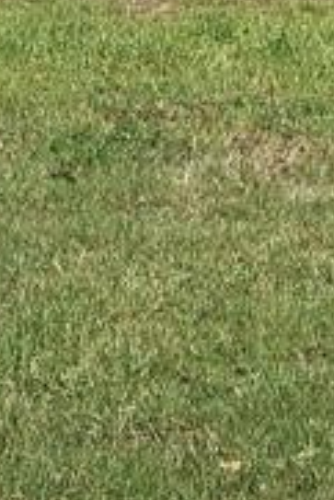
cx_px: 400
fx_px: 1875
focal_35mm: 135
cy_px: -221
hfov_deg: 10.0
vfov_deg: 14.3
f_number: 1.8
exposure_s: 1/2404
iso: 25
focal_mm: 5.4
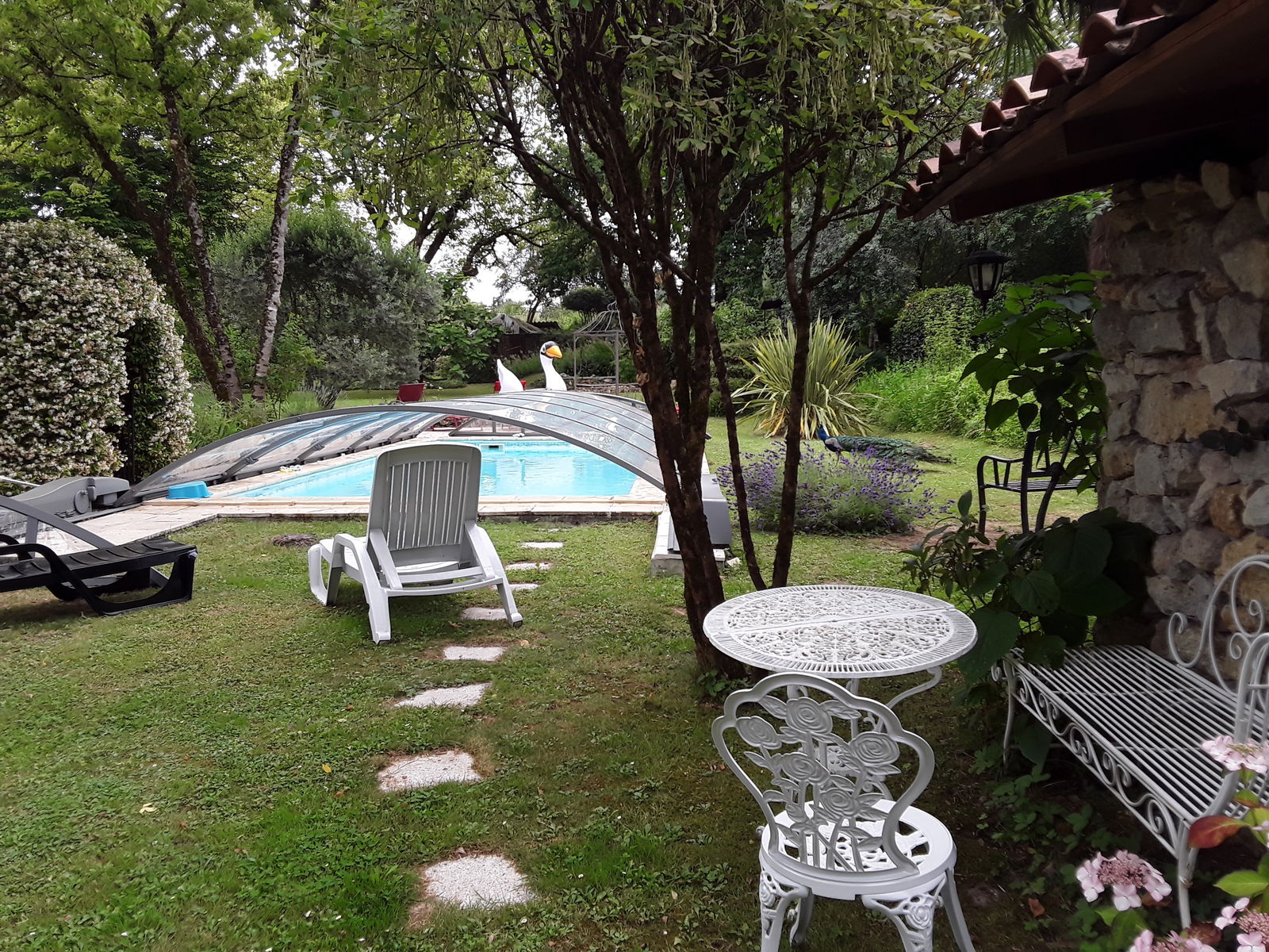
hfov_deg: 65.3
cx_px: 634
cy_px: 476
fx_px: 990
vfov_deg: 51.4
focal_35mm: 27
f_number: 1.9
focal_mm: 2.91
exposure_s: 1/314
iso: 40
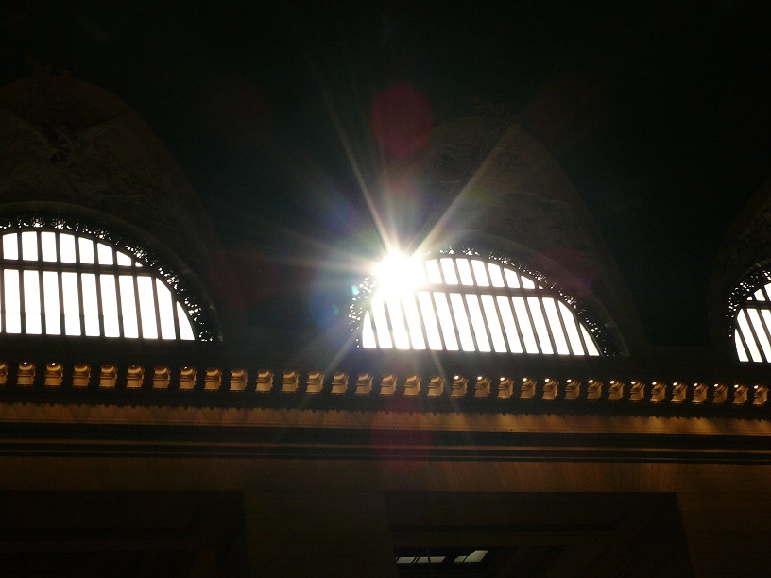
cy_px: 289
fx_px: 846
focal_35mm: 38
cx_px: 386
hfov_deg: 49.0
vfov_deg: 37.7
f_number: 7.1
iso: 200
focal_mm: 8.1
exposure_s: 1/25
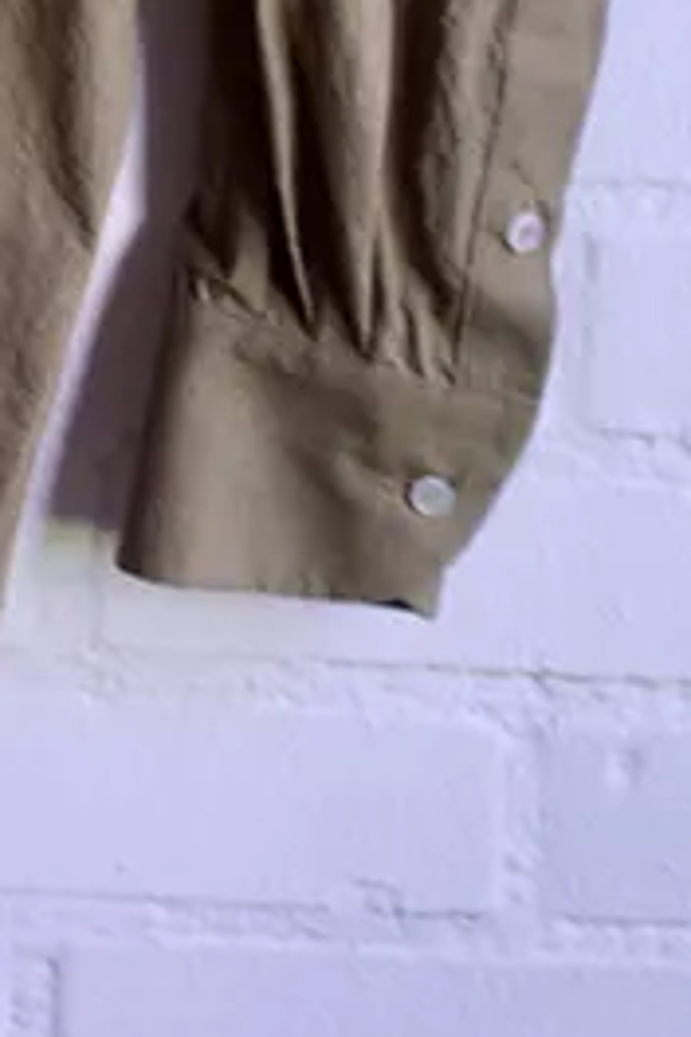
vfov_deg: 14.4
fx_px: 3685
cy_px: -742
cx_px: -518
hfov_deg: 10.2
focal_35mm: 128
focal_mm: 18.3
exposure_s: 1/40
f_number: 2.8
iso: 160
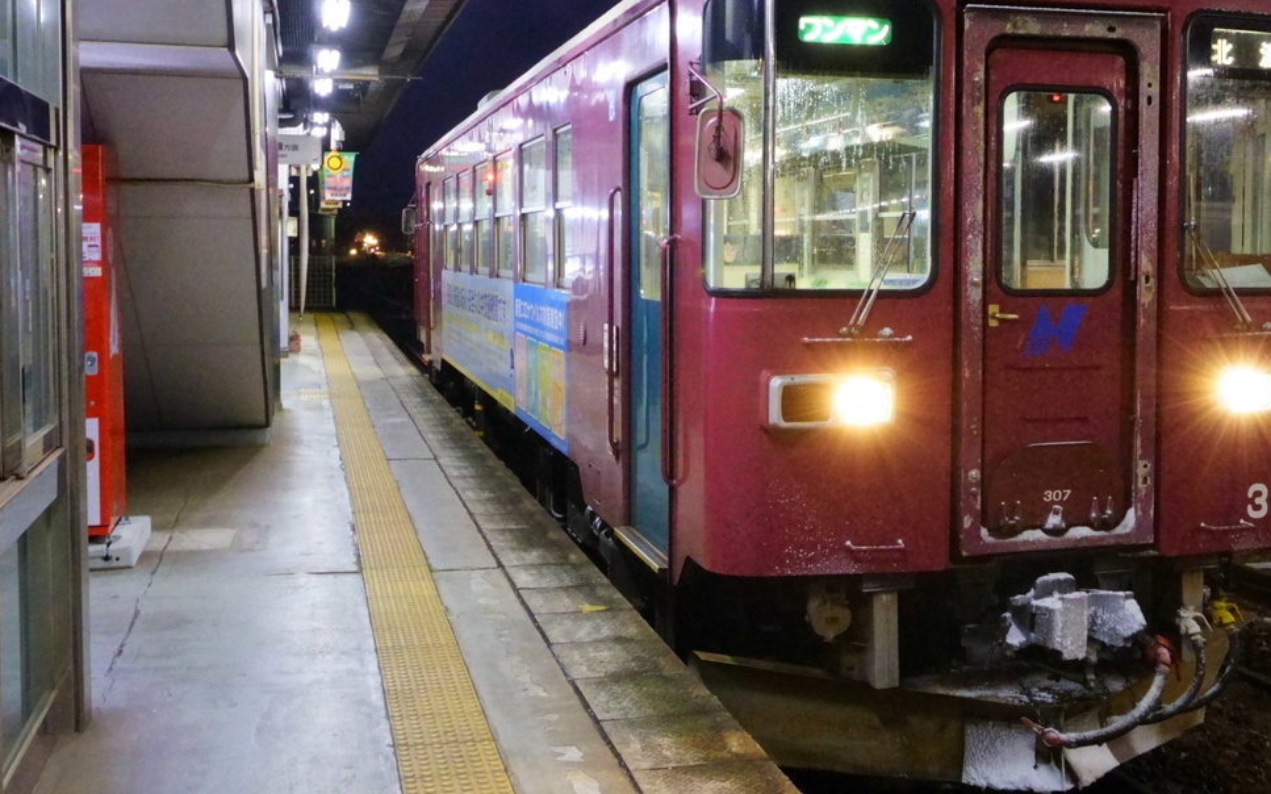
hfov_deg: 45.3
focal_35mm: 44
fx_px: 1511
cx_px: 786
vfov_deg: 29.4
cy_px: 331
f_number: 9
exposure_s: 1/20
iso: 8000
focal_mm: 23
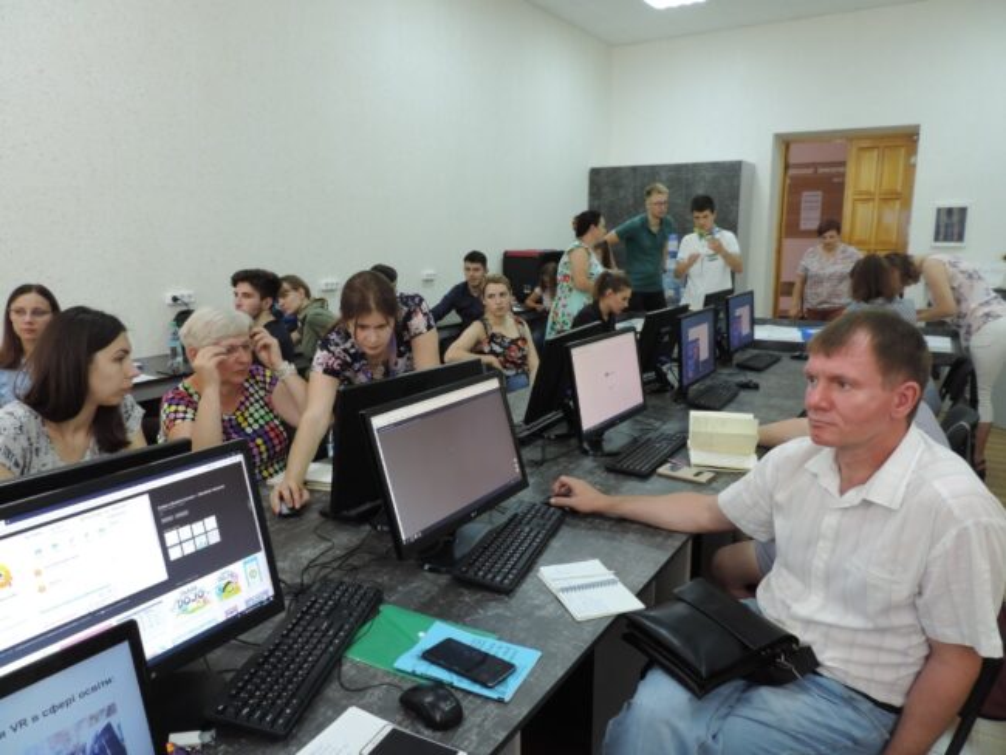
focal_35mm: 24
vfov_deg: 56.8
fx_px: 698
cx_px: 503
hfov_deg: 71.6
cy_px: 378
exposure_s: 1/30
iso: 180
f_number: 3
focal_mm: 4.3
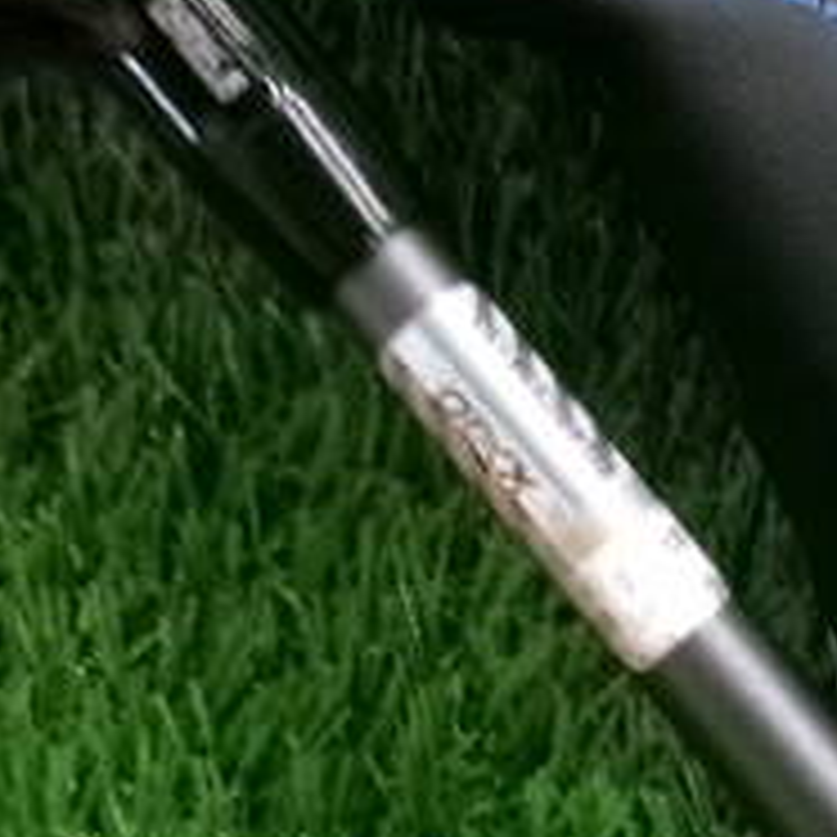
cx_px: 927
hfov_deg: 19.5
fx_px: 2325
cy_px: 364
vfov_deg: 20.4
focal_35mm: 85
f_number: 3.9
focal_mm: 5.1
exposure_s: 1/34
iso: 800
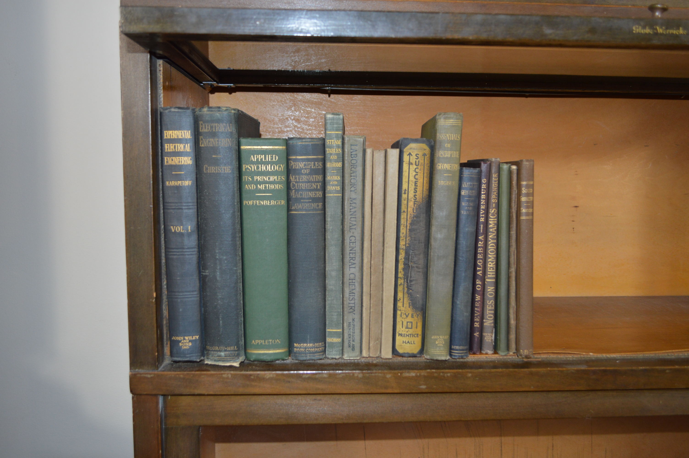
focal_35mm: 30
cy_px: 229
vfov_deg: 43.5
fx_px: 574
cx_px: 344
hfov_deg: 62.0
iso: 400
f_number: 3.8
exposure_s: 1/60
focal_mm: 20
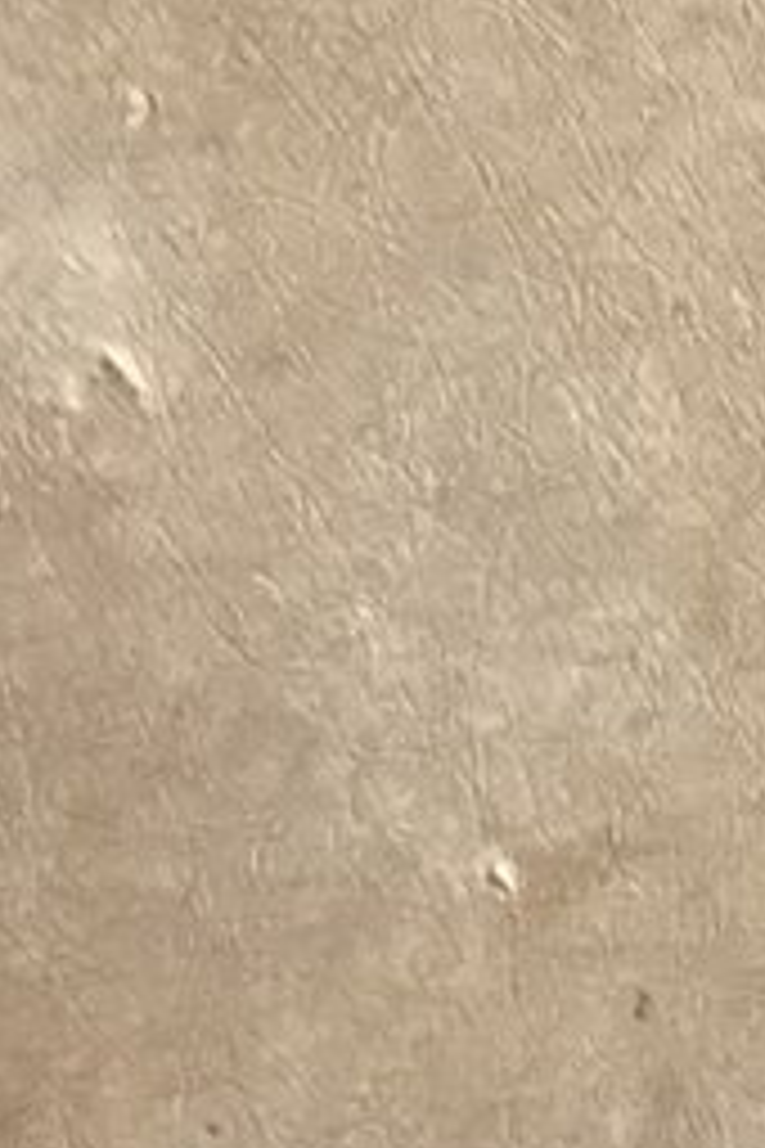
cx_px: 2387
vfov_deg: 10.5
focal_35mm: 191
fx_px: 6088
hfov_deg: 6.5
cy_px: 1605
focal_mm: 3.3
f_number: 2.4
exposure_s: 1/40
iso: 400
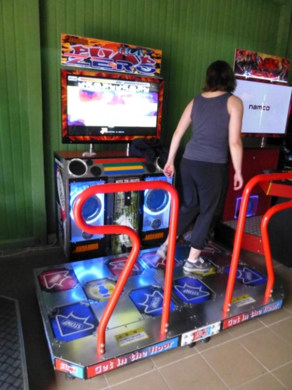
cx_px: 146
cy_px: 195
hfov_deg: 53.1
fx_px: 292
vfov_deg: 67.3
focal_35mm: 26
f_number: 3.1
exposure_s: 1/60
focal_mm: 4.5
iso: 1600
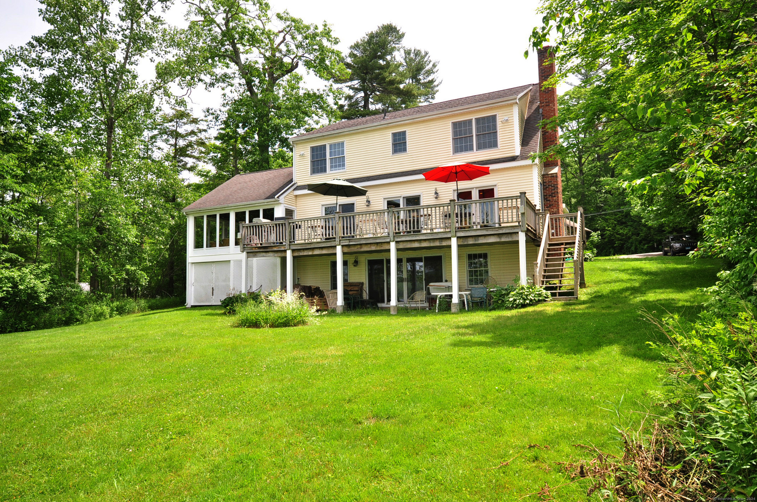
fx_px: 504
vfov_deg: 53.0
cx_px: 378
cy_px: 251
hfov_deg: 73.8
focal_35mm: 24
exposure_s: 1/250
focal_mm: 16
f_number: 9
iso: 320
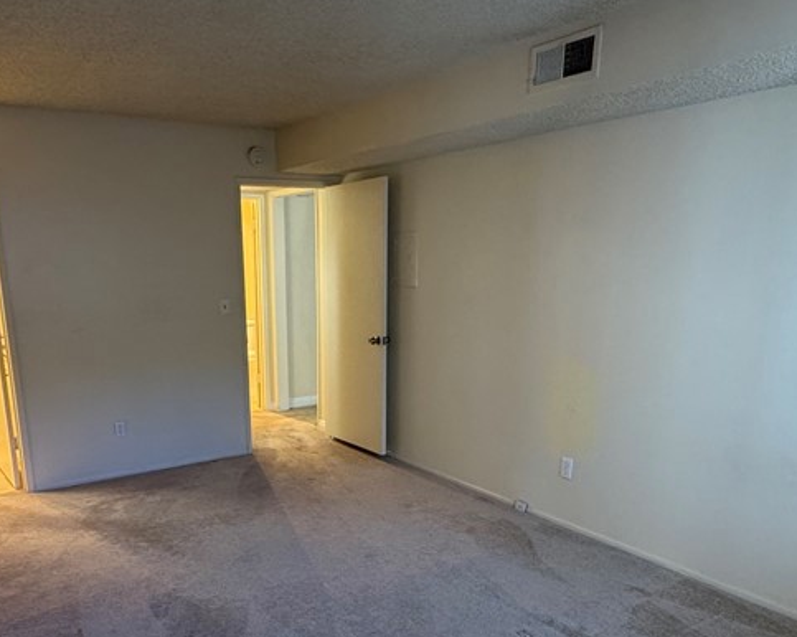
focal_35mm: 29
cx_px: 305
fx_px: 684
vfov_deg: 48.9
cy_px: 436
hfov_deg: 59.8
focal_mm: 2.22
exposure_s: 1/60
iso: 250
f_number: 2.2
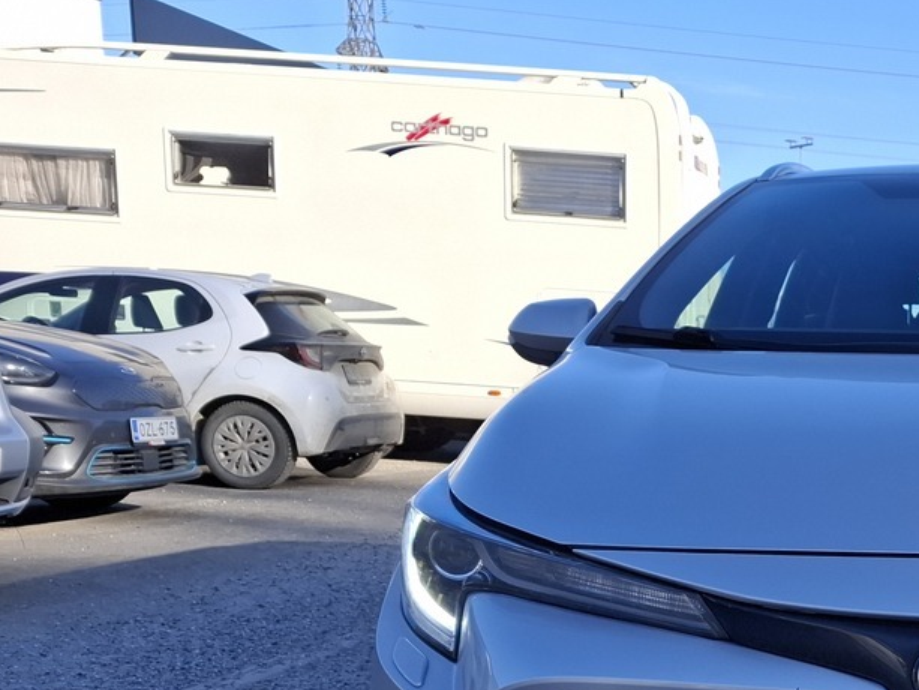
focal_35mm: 54
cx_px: 971
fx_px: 1434
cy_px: 705
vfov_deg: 25.6
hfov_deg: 32.0
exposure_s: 1/1120
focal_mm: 5.54
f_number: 1.8
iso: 50
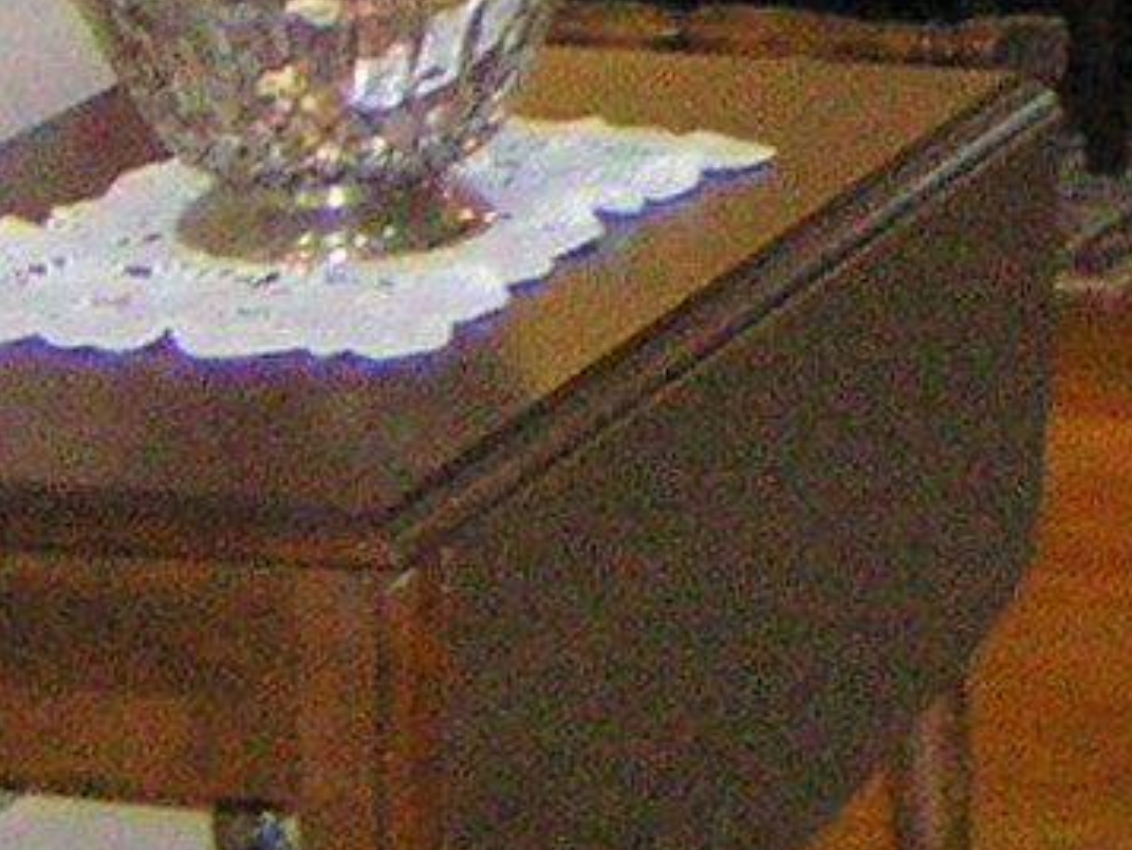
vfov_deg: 6.6
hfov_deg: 8.7
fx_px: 7164
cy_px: -791
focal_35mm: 219
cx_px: 1869
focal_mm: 6.6
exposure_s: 1/60.1
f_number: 3.1
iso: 190
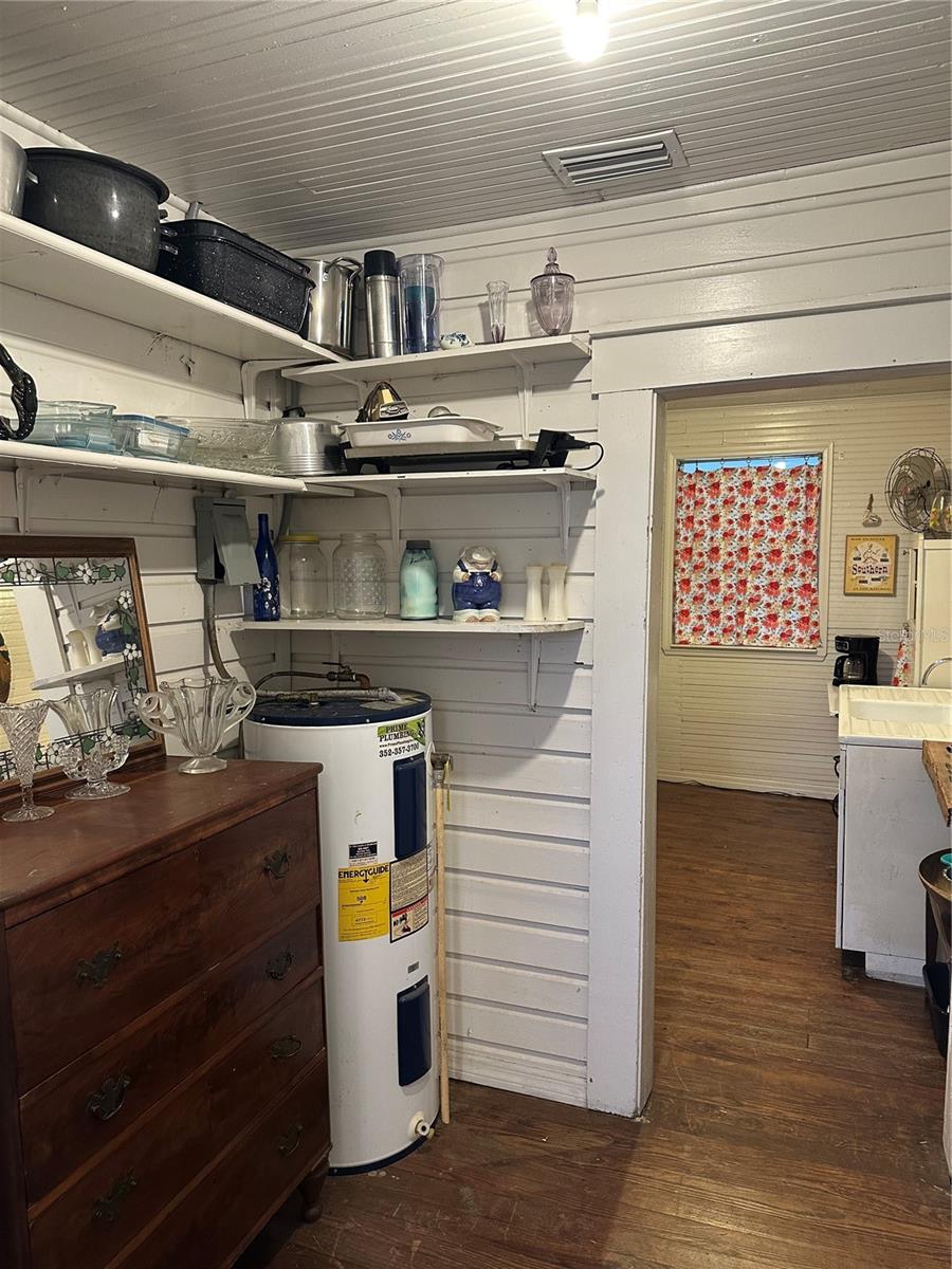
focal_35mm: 24
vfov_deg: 71.6
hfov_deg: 56.8
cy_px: 634
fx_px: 880
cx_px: 476
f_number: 1.78
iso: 250
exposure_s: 1/60
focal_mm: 6.86
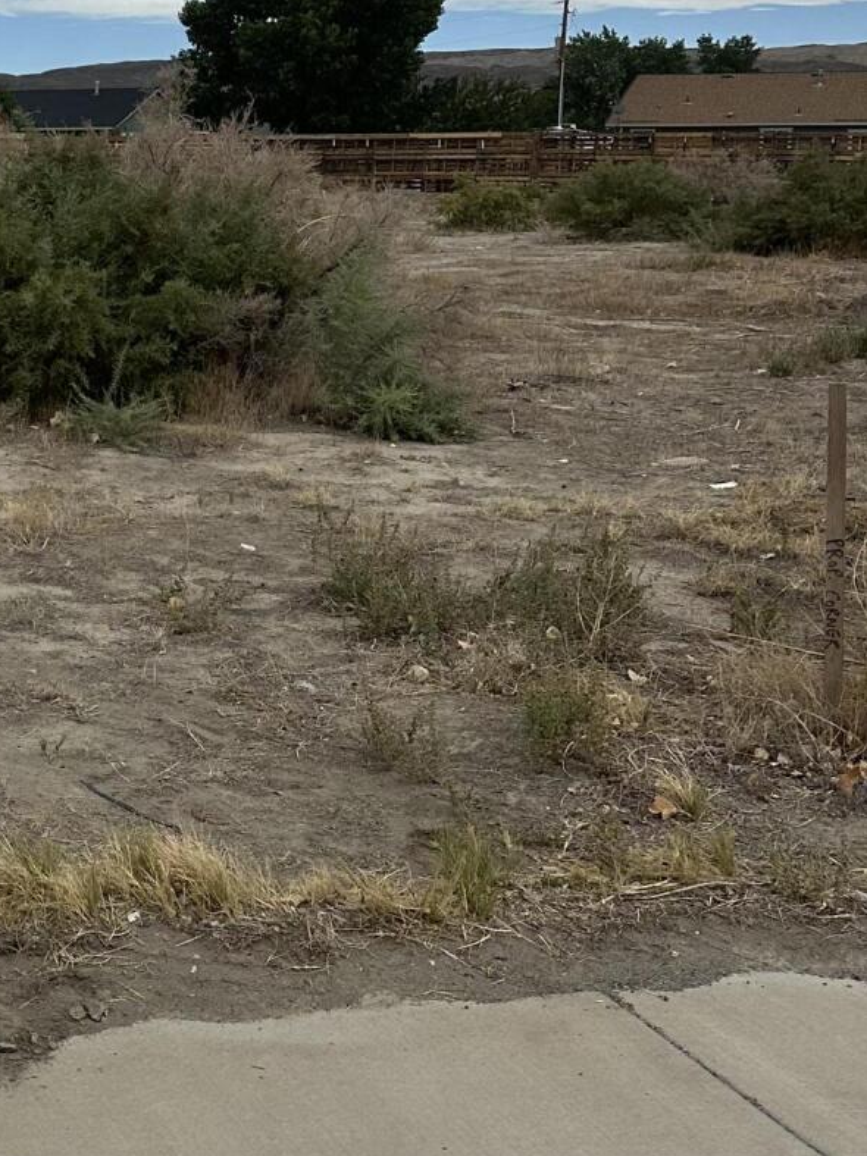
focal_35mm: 61
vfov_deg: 31.5
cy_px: 410
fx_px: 2038
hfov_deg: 21.8
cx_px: -232
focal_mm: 6.86
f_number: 1.78
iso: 80
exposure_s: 1/8197
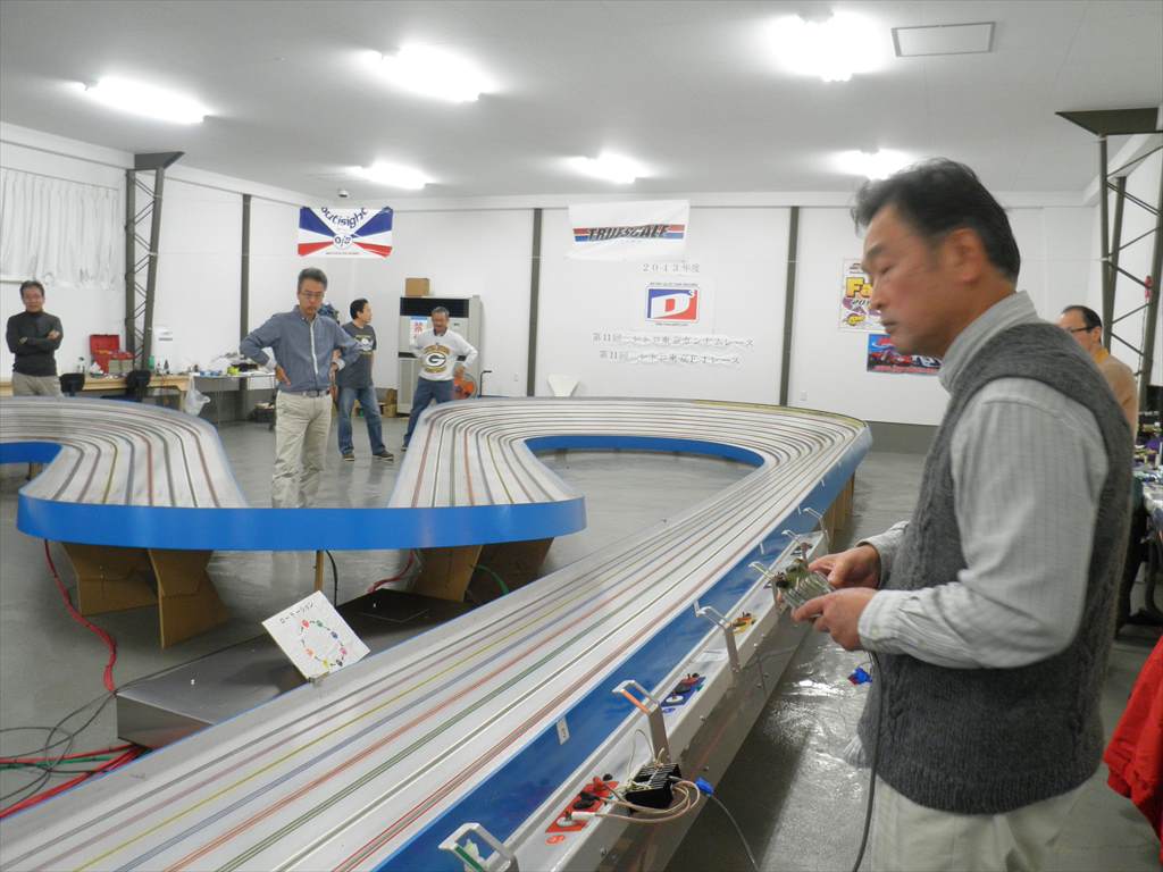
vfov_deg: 49.7
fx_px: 941
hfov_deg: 63.4
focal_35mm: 28
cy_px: 436
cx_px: 582
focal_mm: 5
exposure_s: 1/15
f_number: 3.2
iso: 200
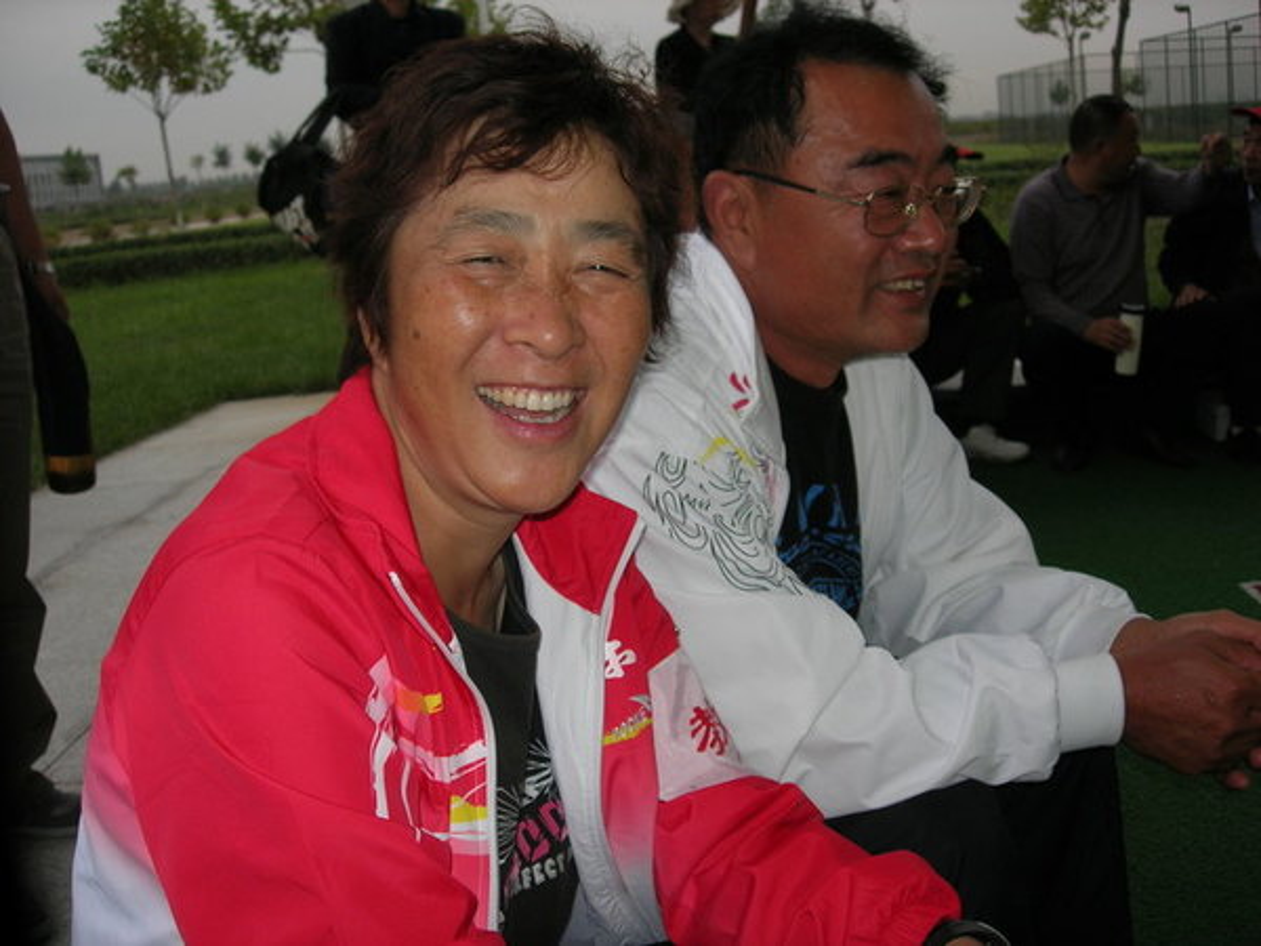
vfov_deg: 37.7
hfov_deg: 49.0
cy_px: 473
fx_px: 1384
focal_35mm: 38
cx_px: 630
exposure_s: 1/60.1
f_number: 2.8
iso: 64
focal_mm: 7.8
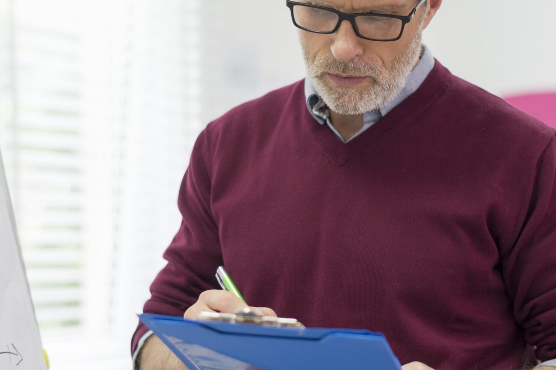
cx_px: 371
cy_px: 233
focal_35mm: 99
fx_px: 1529
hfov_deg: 20.5
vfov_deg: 13.8
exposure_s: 1/125
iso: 160
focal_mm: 50
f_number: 2
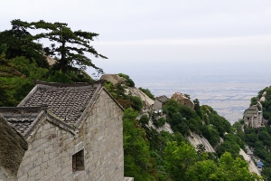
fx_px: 422
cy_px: 101
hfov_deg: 35.3
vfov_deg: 24.2
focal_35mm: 56
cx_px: 178
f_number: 9
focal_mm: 28
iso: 100
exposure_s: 1/125
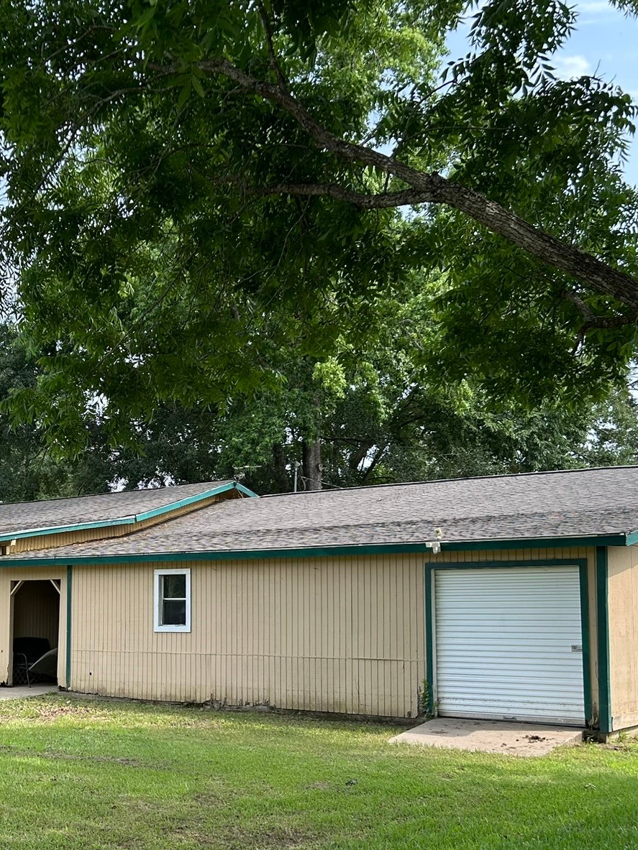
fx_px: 1106
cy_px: 513
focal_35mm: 45
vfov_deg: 41.9
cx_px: 96
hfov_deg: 31.1
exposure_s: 1/827
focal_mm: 5.7
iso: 50
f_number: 1.5
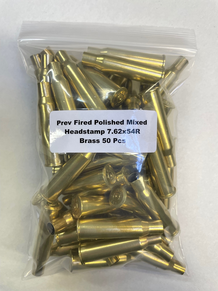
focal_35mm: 26
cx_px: 109
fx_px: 218
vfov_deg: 67.3
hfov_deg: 53.1
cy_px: 146
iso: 80
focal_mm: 4.2
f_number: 1.6
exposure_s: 1/60
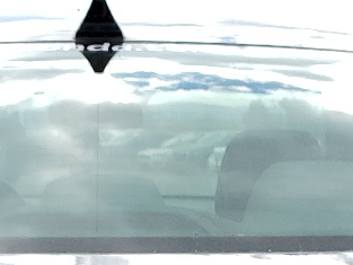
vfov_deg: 9.8
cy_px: 650
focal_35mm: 133
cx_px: 104
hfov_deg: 14.8
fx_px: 1357
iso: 50
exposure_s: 1/1429
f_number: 1.5
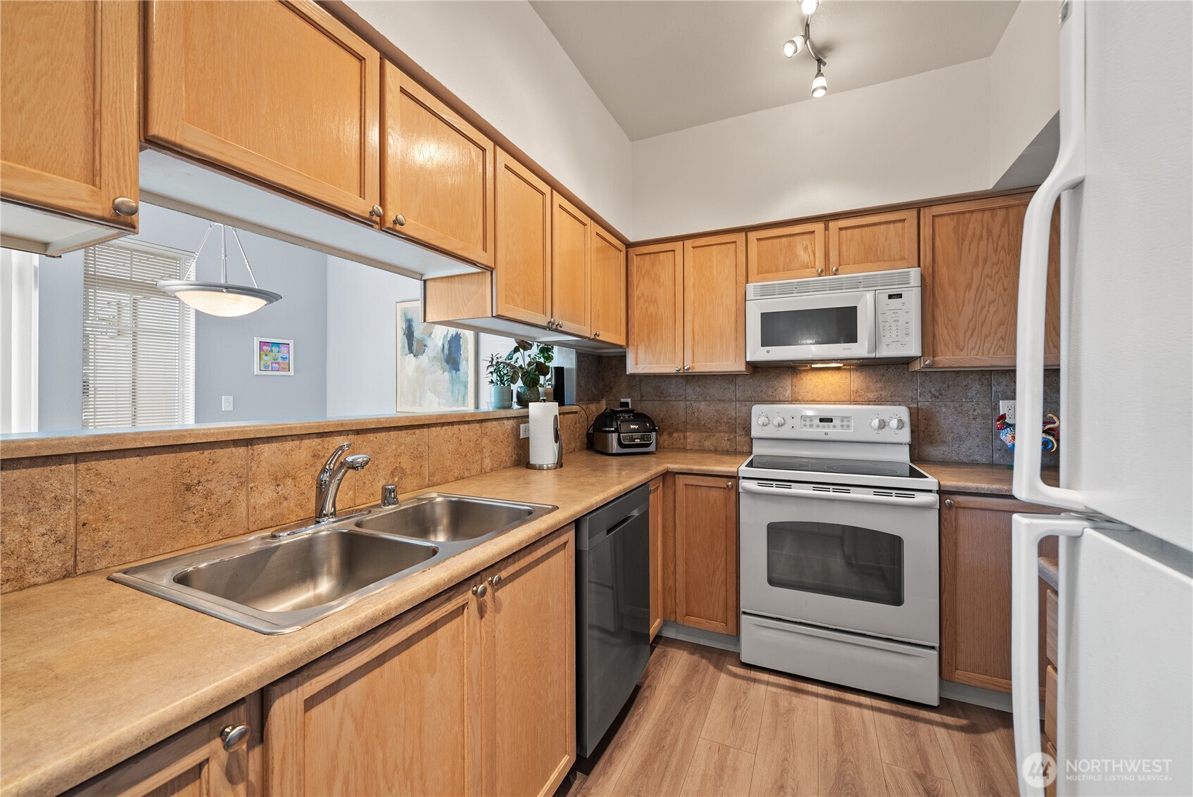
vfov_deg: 81.3
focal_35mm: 14
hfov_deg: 104.2
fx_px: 464
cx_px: 596
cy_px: 398
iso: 250
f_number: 8
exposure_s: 1/2
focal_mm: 14
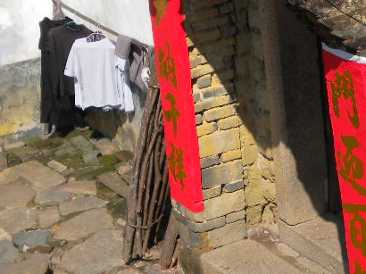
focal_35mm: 130
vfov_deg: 11.4
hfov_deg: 15.0
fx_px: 1374
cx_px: 346
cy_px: 75
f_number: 5.6
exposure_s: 1/513
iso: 80
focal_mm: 9.3
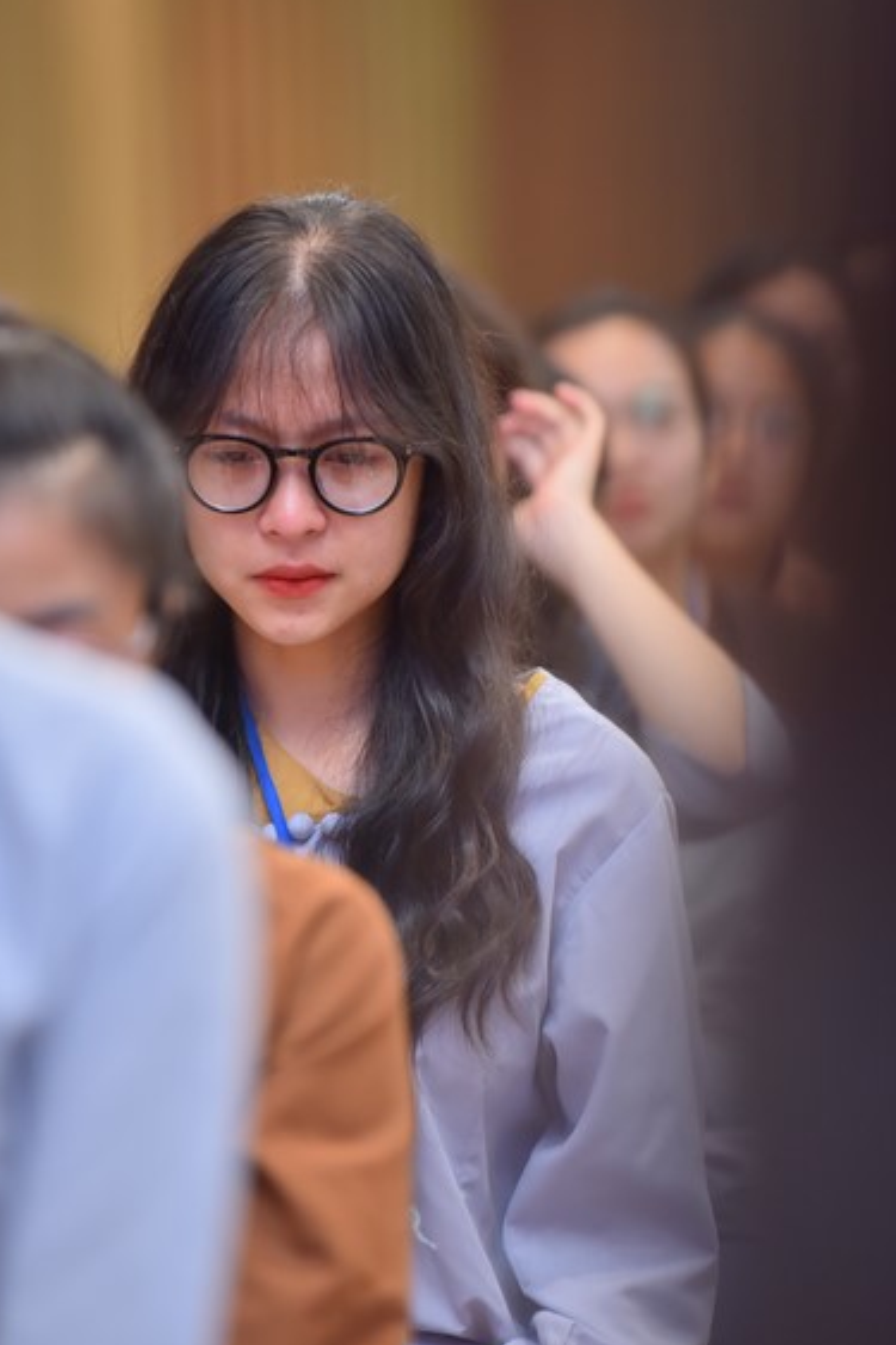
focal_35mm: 231
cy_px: 609
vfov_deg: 8.9
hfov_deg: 5.9
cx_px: 422
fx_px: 8629
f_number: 2.8
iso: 1000
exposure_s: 1/80
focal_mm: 200
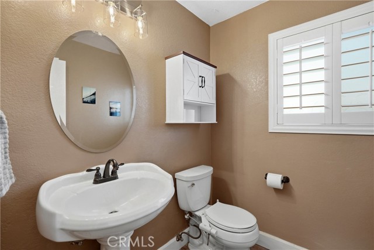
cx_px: 187
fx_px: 166
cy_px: 125
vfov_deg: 73.8
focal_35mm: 16
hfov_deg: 96.7
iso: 400
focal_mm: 16
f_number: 4
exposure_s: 1/15
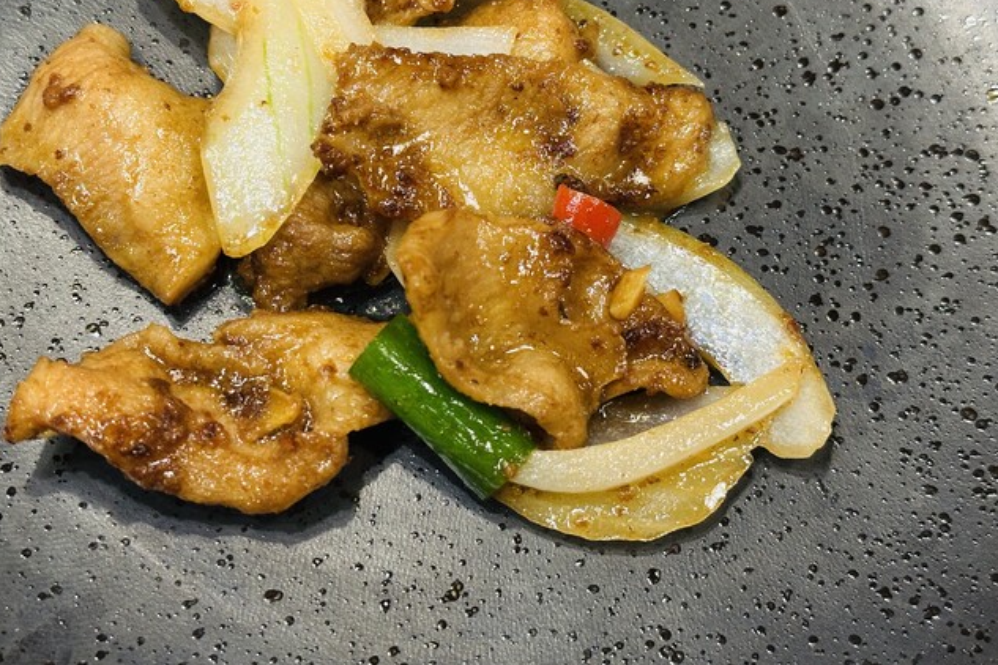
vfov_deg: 20.2
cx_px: 416
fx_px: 1857
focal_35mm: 67
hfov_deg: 30.0
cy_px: 177
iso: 100
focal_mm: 6.86
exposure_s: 1/60
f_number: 1.78
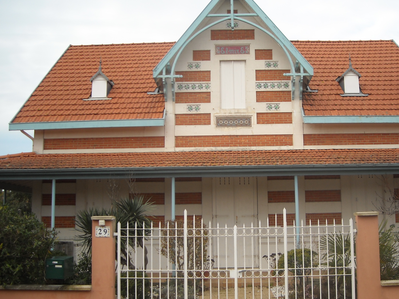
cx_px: 226
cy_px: 148
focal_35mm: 42
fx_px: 484
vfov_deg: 34.3
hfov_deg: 44.7
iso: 64
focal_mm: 5.7
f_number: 2.8
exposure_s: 1/384
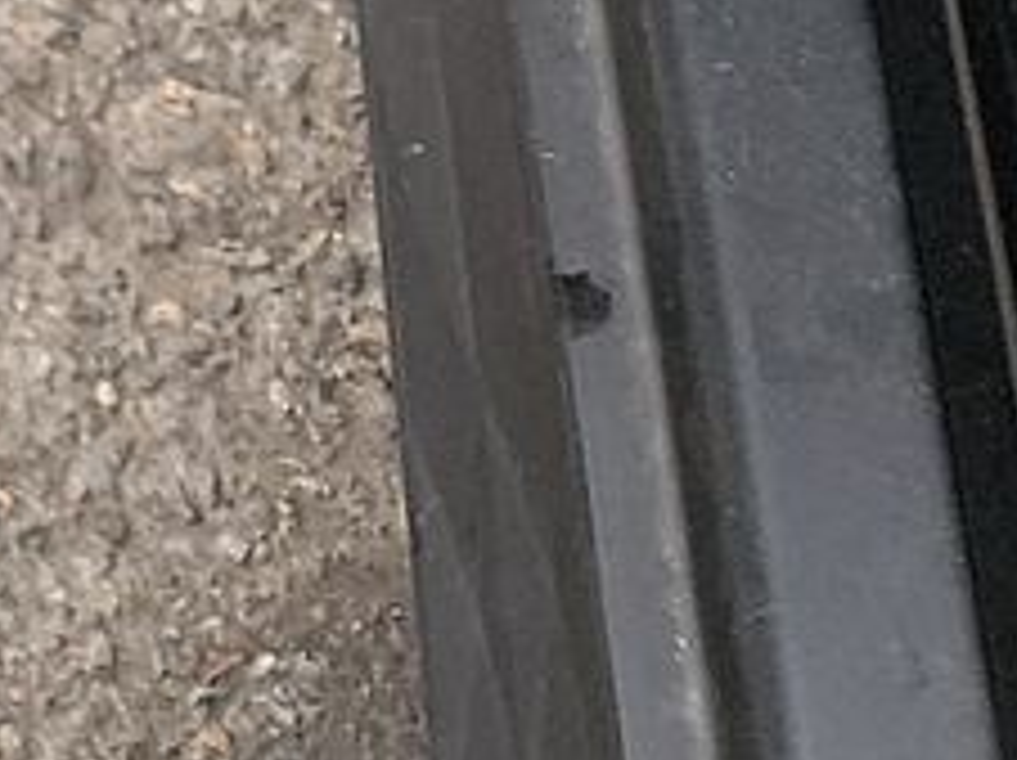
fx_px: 4989
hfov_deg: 9.1
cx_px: -2146
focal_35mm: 170
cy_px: -1848
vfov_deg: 7.3
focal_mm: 6.7
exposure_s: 1/59
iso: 177
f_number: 1.8
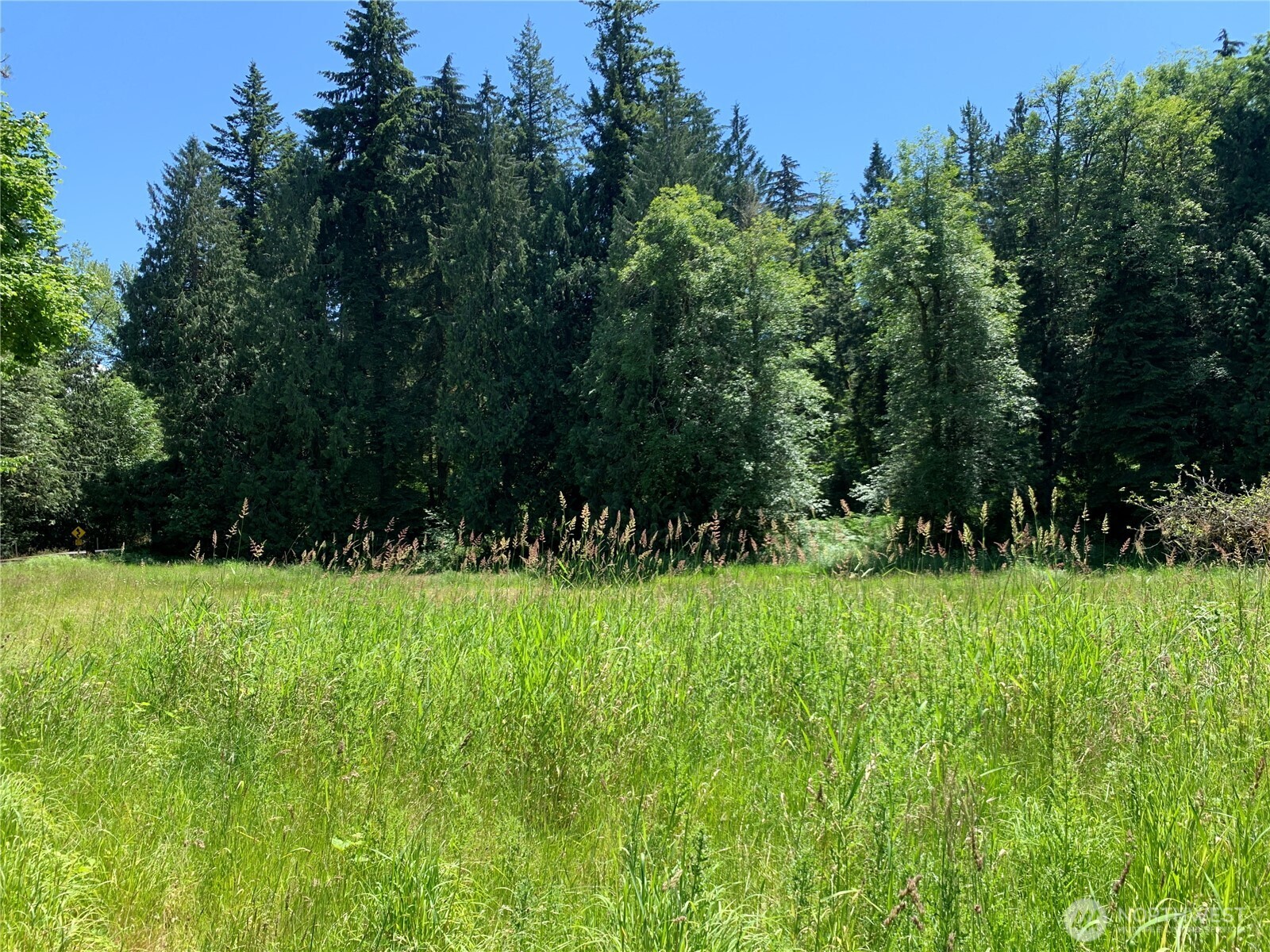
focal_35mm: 26
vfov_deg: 53.1
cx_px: 635
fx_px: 954
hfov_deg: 67.3
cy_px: 476
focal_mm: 4.25
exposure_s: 1/706
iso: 25
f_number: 1.8
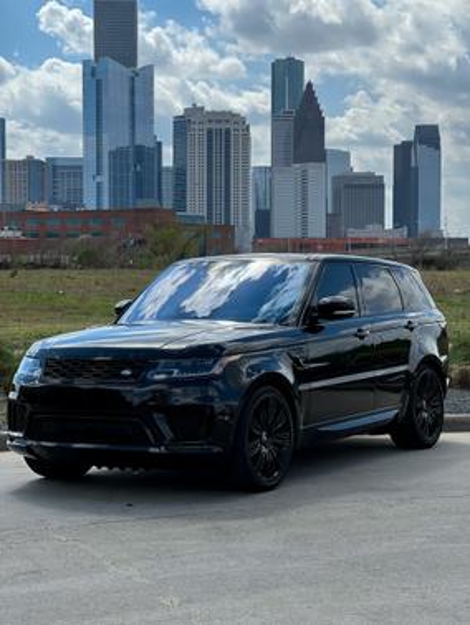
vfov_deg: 25.3
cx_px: 235
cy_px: 312
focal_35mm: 77
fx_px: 1392
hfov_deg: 19.2
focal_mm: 9
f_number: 2.8
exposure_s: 1/640
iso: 32
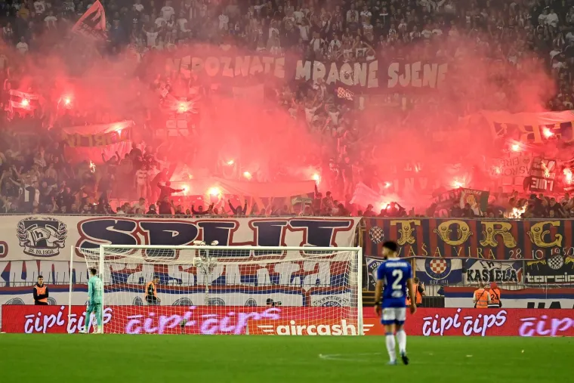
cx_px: 287
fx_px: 3189
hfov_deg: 10.3
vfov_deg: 6.9
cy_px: 192
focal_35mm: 200
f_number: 2.8
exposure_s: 1/2000
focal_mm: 200
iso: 3200
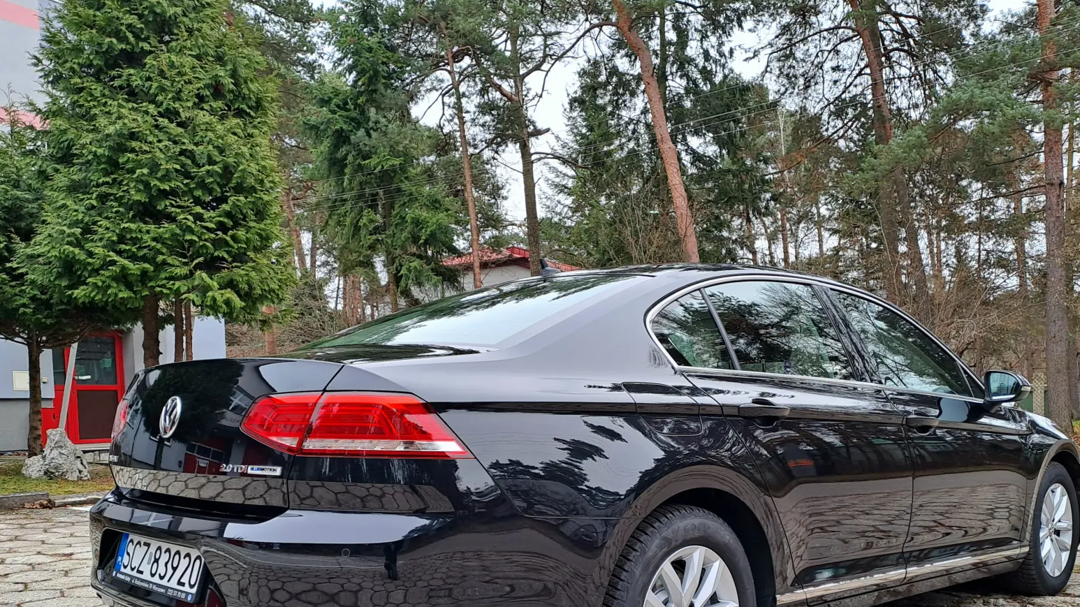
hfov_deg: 61.0
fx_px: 916
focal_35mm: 32
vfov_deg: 35.8
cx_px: 565
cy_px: 458
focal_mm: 4.65
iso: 32
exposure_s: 1/149
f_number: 1.8
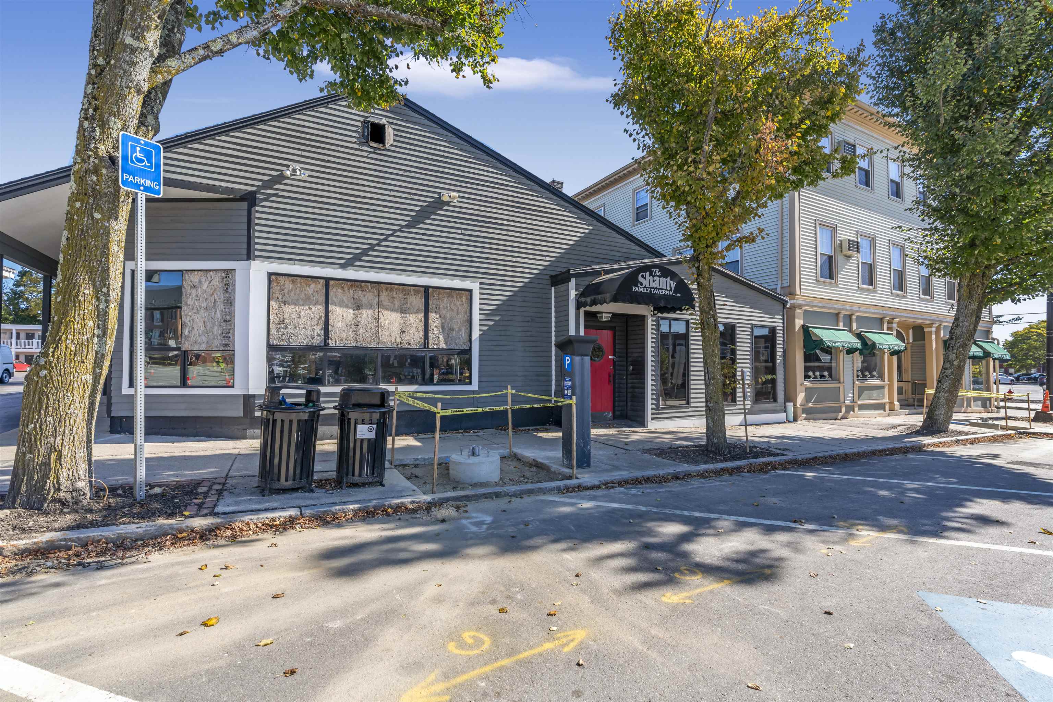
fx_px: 468
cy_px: 351
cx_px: 526
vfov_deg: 73.8
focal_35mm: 16
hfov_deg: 96.7
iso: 800
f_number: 8
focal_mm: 16
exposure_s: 1/500
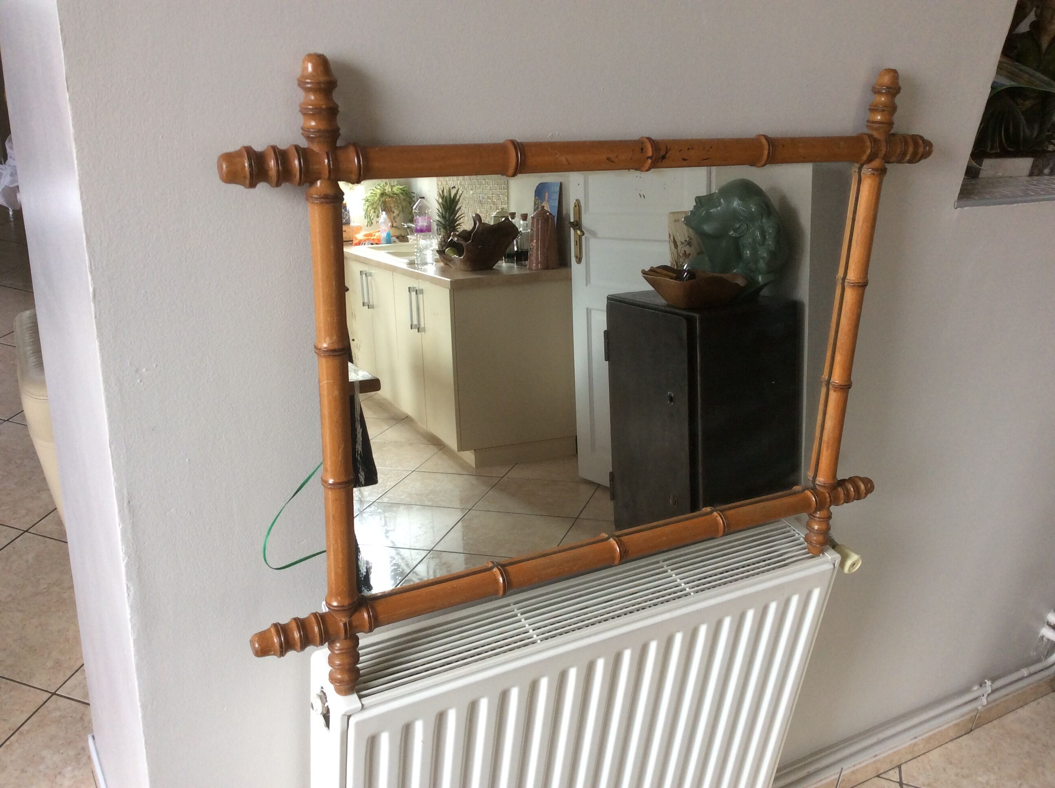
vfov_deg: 44.1
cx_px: 528
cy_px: 394
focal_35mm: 32
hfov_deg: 56.9
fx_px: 974
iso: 64
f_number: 2.4
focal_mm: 3.3
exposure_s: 1/25
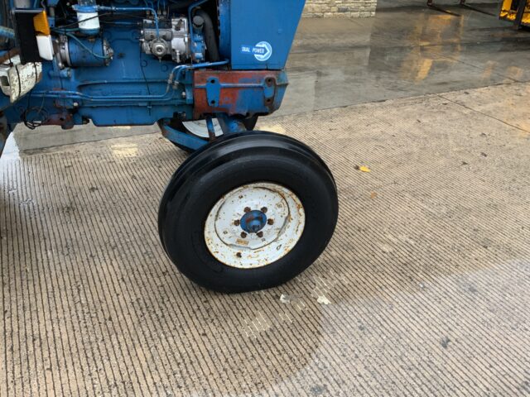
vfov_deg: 48.2
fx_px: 444
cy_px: 198
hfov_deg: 61.7
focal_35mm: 29
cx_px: 265
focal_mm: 3
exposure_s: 1/122
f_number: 1.8
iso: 40
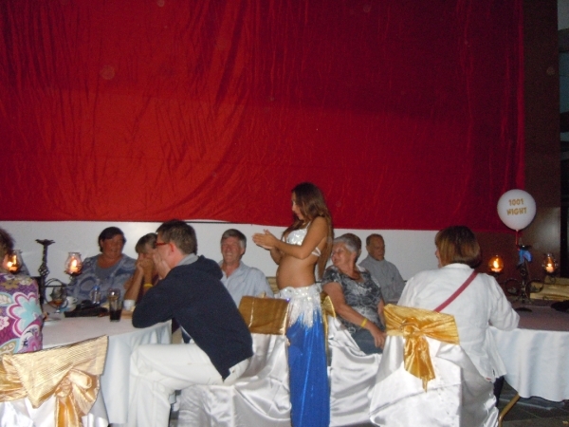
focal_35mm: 30
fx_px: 493
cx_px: 284
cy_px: 214
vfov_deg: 46.8
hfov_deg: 60.0
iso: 640
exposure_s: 1/30
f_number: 3.5
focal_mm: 5.4
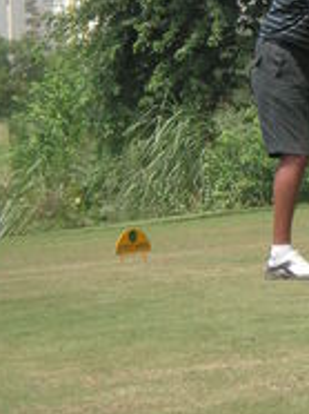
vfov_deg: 10.9
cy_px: 49
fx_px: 2159
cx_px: 373
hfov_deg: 8.1
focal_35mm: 181
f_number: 3.8
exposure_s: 1/1000
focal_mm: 11.6
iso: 100
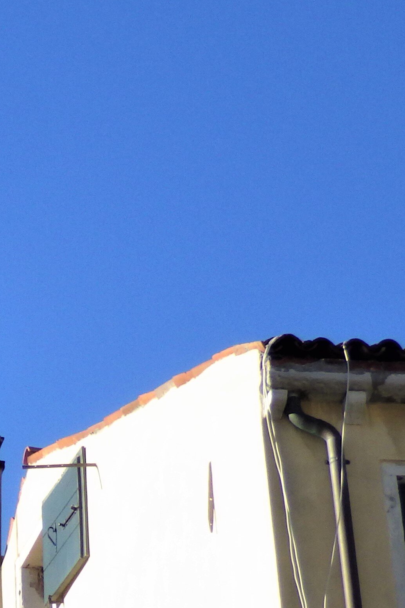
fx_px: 3596
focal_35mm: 213
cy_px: 604
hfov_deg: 6.3
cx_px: -363
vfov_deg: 9.6
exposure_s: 1/400
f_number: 5.5
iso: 125
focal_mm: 13.5
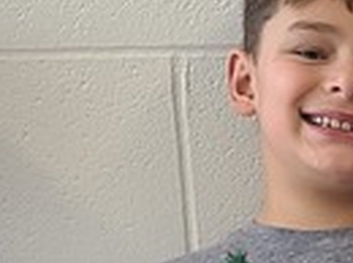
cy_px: 797
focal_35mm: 205
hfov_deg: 9.3
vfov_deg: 6.6
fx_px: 2087
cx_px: 600
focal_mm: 5.4
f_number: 1.8
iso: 50
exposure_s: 1/60
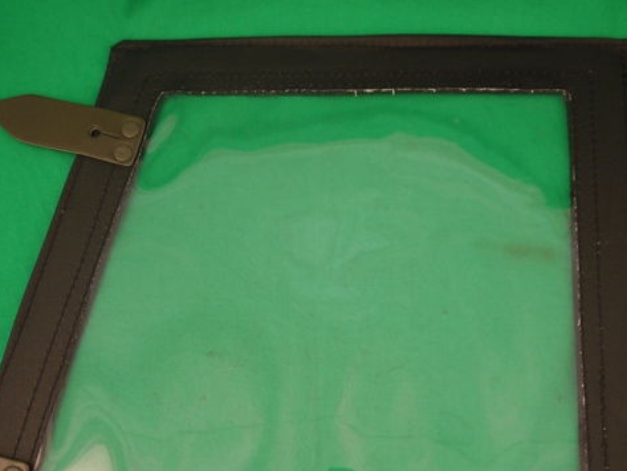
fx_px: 815
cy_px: 373
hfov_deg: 42.1
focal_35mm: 45
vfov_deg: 31.4
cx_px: 329
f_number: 3.5
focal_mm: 14
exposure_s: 1/60
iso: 320
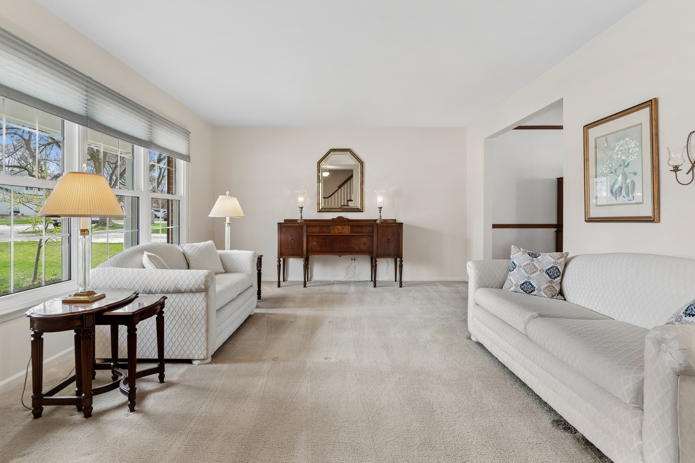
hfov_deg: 90.0
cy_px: 232
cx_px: 348
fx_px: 347
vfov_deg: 67.4
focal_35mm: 18
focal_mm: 12
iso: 800
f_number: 8
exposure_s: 1/50
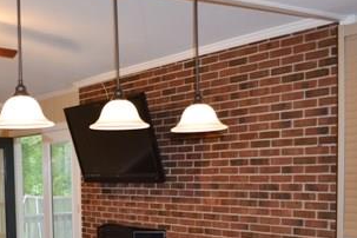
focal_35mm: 57
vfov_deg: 23.1
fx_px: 565
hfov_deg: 33.2
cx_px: 34
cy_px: 220
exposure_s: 1/60
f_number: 3.5
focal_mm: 18
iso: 800
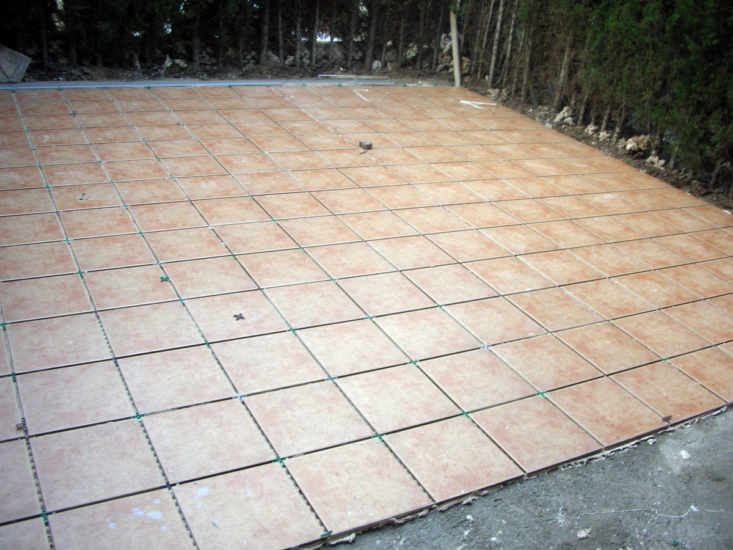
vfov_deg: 40.7
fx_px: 741
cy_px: 275
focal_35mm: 35
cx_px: 366
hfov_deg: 52.6
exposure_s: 1/62.8
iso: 50
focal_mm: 5.8
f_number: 3
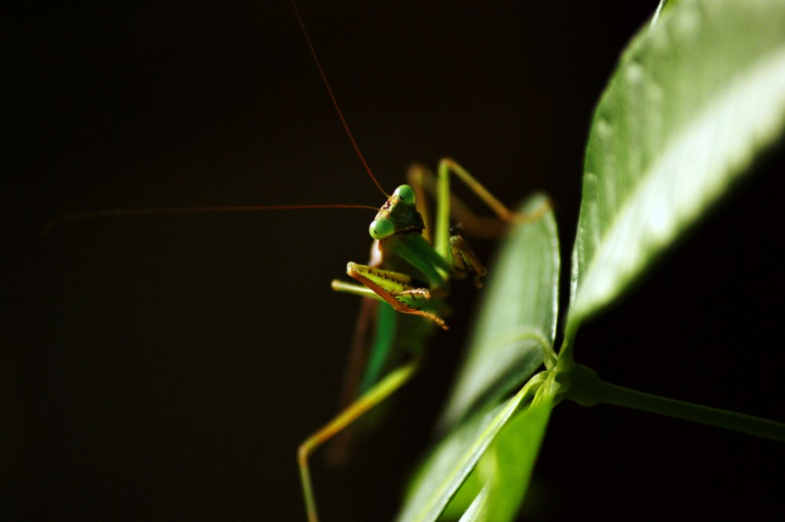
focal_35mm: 300
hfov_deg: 6.9
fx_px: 6536
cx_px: 392
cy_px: 261
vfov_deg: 4.6
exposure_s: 1/100
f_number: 5.6
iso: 400
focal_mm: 200
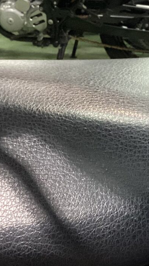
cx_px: 233
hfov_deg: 12.4
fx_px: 647
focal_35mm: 92
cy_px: 151
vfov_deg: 23.2
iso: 320
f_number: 2.4
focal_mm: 3.3
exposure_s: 1/60
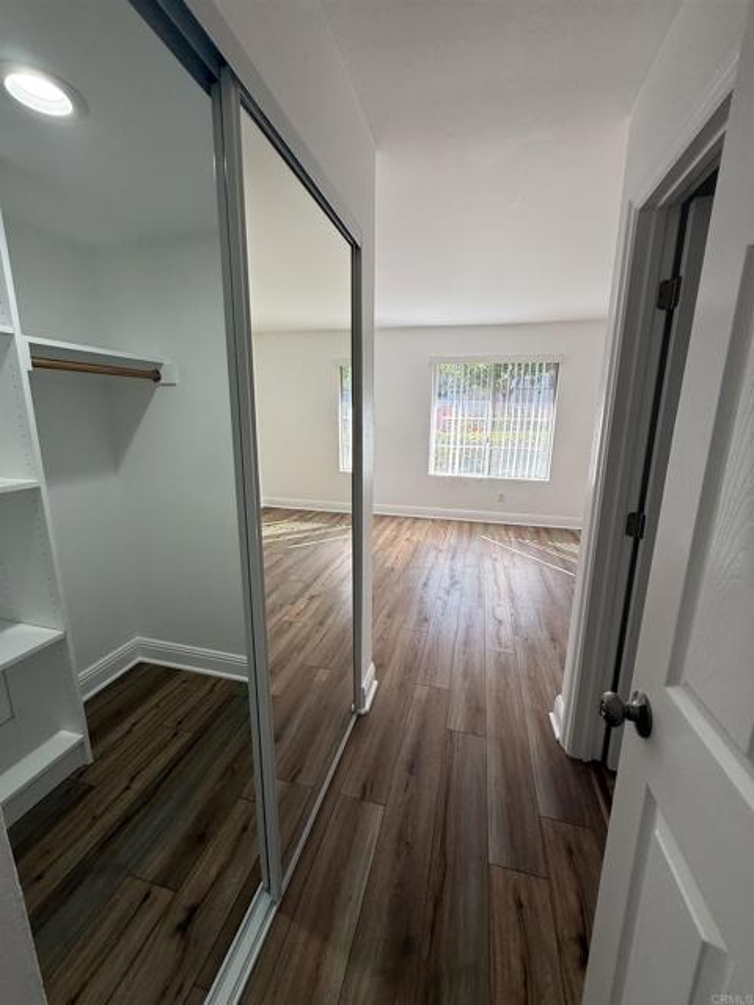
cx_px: 377
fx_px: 407
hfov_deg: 85.7
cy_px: 502
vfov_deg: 102.1
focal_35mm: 14
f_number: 2.2
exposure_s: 1/144
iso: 50
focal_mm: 2.22
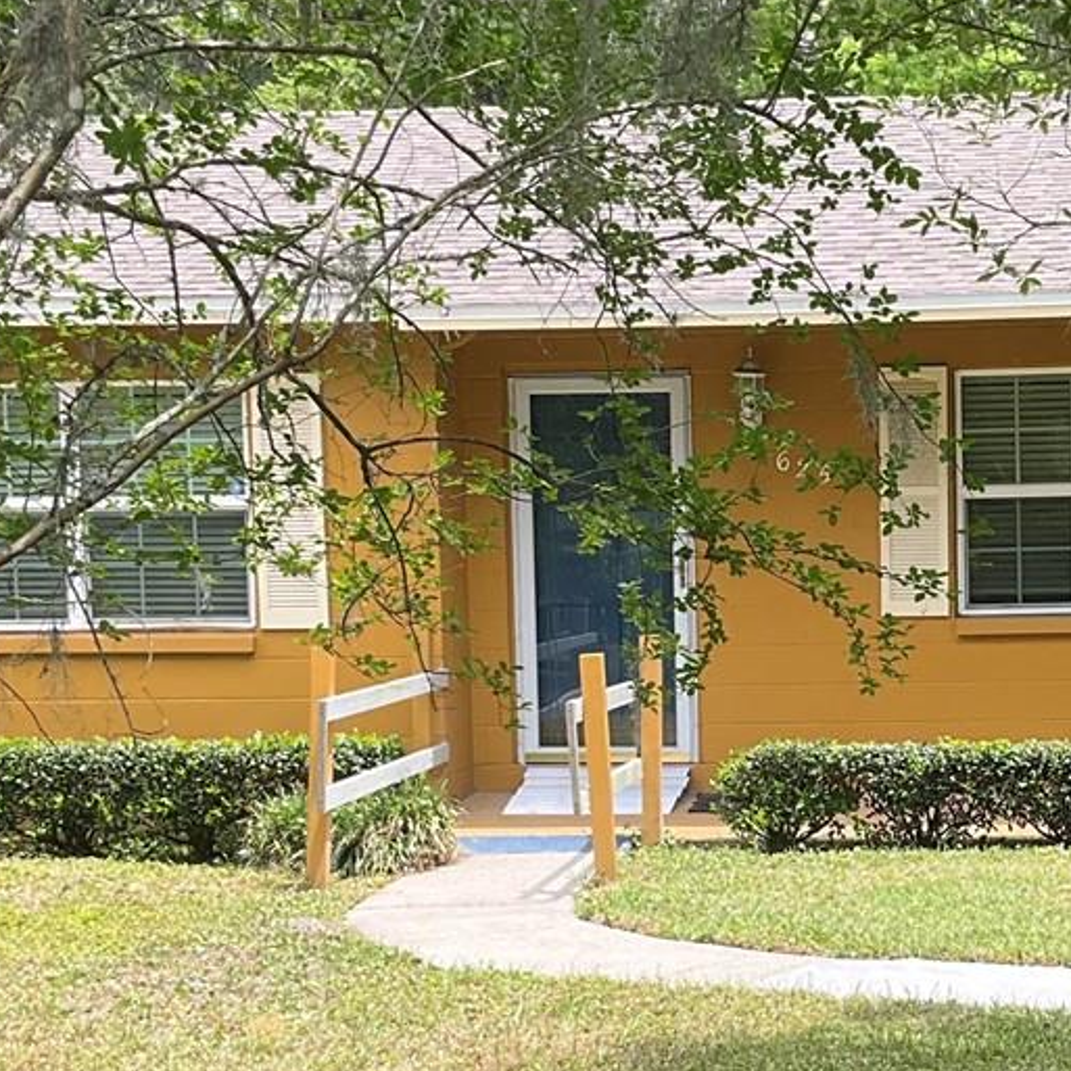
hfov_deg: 21.4
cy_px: 762
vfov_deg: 21.5
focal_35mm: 80
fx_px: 2800
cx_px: 841
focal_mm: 3
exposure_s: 1/465
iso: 25
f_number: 1.8
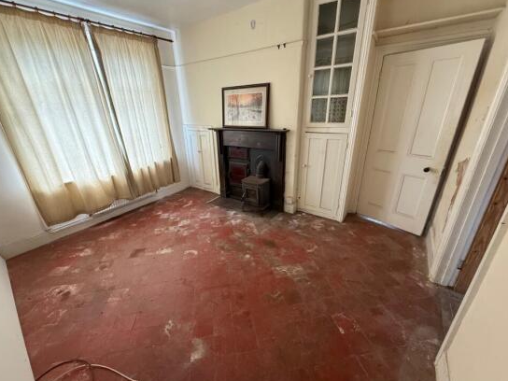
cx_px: 244
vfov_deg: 81.7
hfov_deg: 98.1
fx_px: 220
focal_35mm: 15
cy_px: 194
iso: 320
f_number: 2.2
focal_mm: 2.22
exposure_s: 1/69
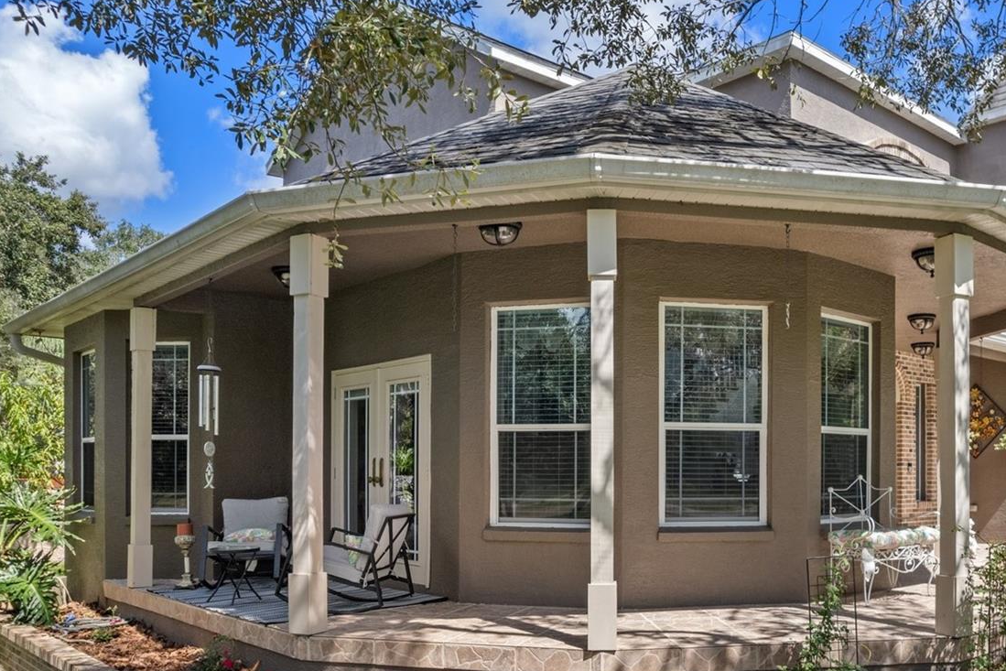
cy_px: 463
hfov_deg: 57.8
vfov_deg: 40.5
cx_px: 642
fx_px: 894
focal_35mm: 32
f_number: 2.8
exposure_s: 1/500
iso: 100
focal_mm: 8.38
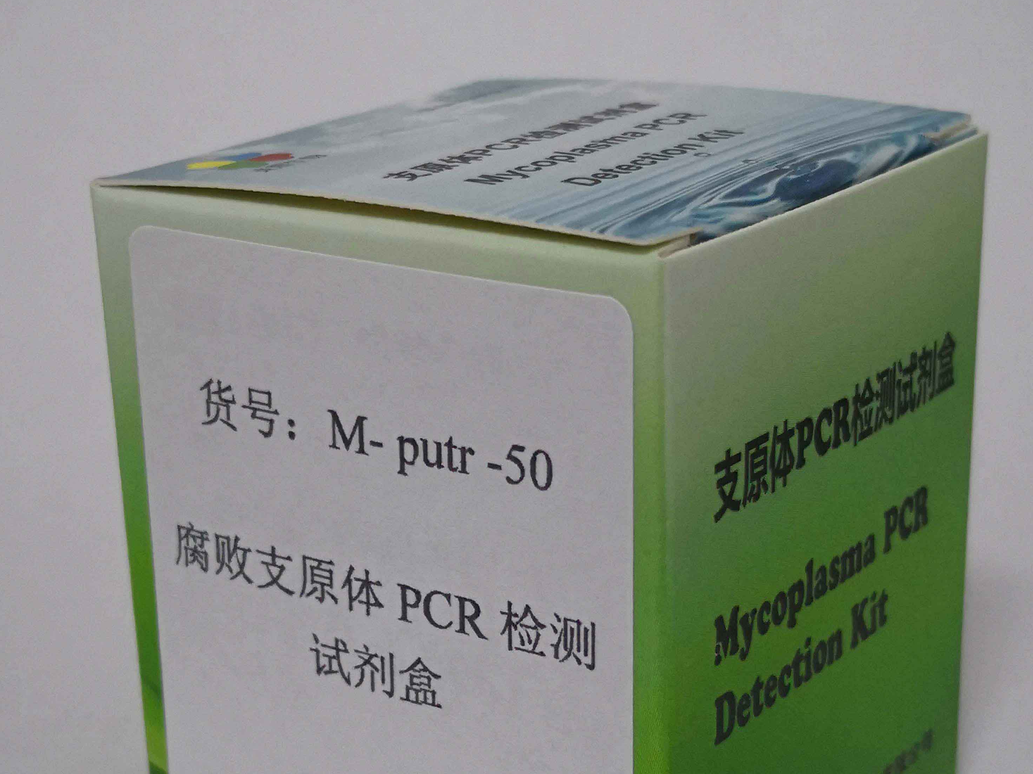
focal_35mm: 73
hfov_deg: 26.7
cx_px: 517
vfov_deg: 20.1
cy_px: 524
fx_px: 2178
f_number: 1.6
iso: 160
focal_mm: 3.95
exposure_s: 1/40
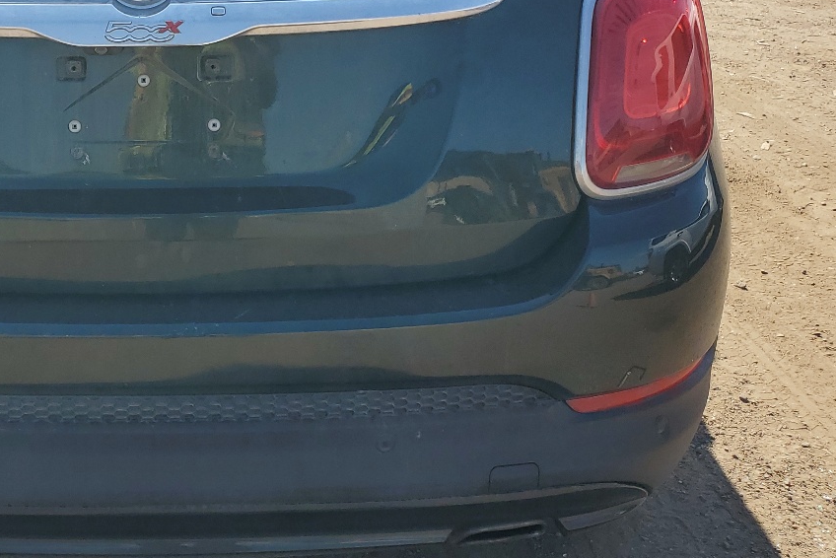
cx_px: 179
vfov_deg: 26.0
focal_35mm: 51
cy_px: 100
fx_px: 1185
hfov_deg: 37.6
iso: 50
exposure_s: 1/1667
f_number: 1.5
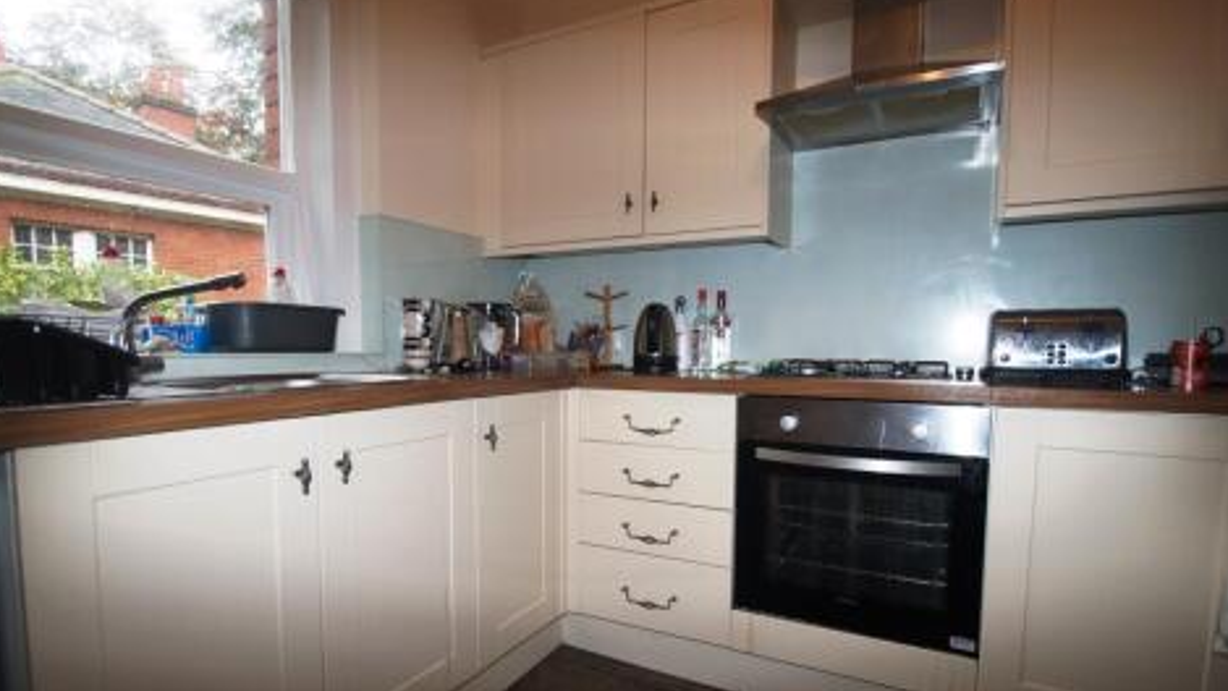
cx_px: 607
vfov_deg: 63.6
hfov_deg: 95.9
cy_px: 397
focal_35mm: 17
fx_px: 554
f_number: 4
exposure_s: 1/60
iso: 400
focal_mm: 11
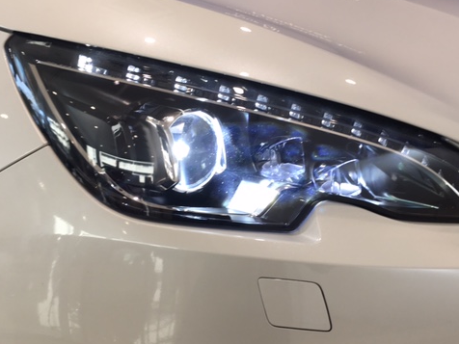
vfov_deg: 36.8
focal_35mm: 39
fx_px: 517
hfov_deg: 47.8
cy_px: 180
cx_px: 253
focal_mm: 4.15
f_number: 2.2
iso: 32
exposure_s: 1/60
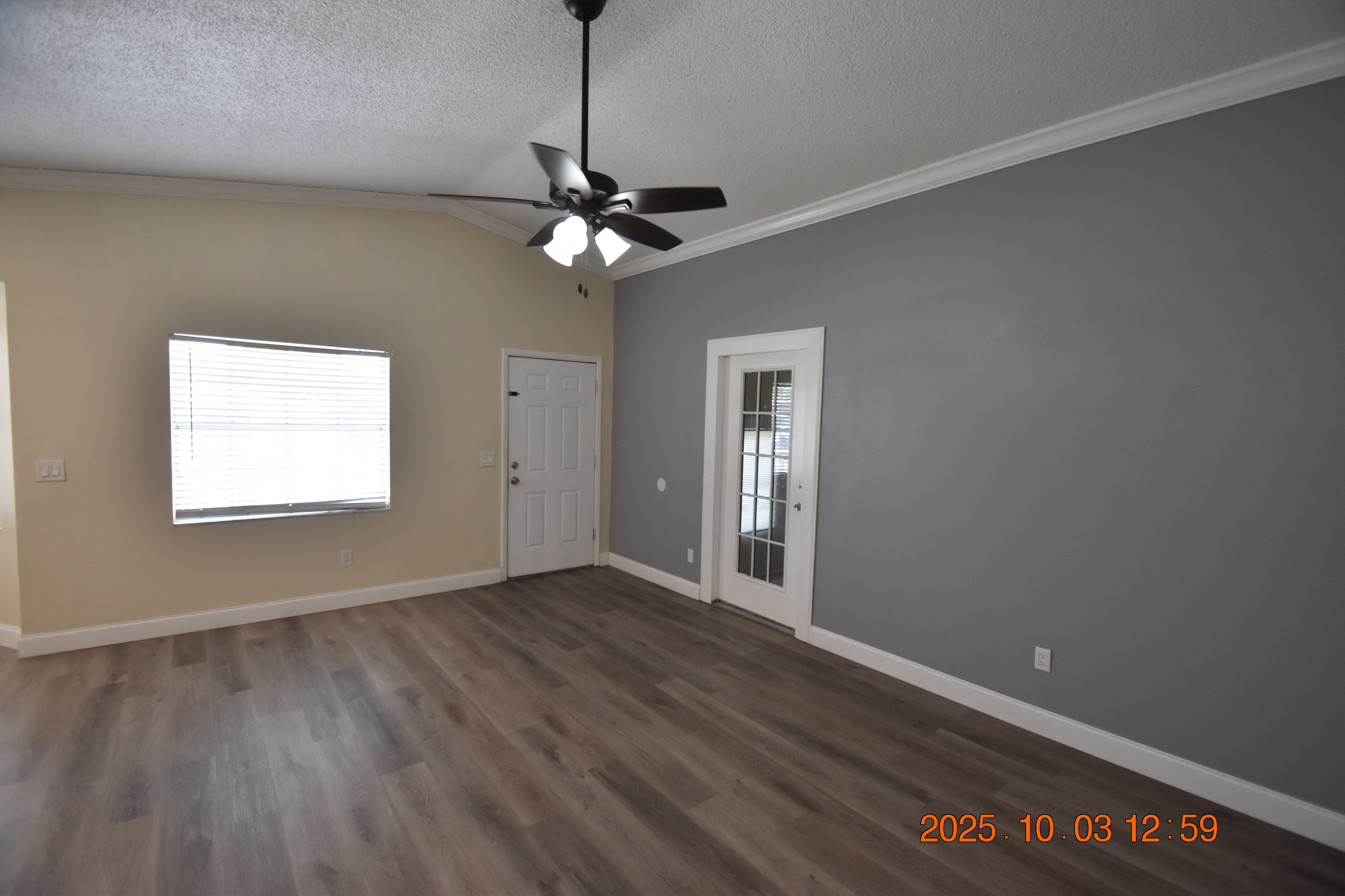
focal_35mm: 15
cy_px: 448
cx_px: 672
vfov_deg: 77.3
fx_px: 560
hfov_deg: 100.4
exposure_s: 1/180
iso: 800
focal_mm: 10
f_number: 3.5
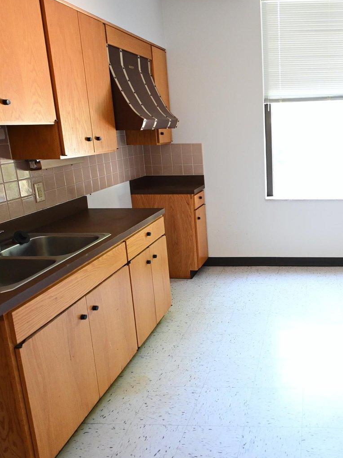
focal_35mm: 29
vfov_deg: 61.6
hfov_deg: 44.6
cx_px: 297
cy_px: 207
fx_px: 383
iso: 900
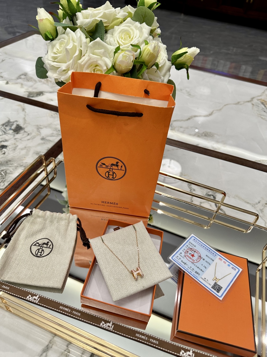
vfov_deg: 71.6
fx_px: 247
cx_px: 134
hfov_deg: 56.8
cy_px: 178
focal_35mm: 24
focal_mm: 6.86
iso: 125
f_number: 1.78
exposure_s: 1/100
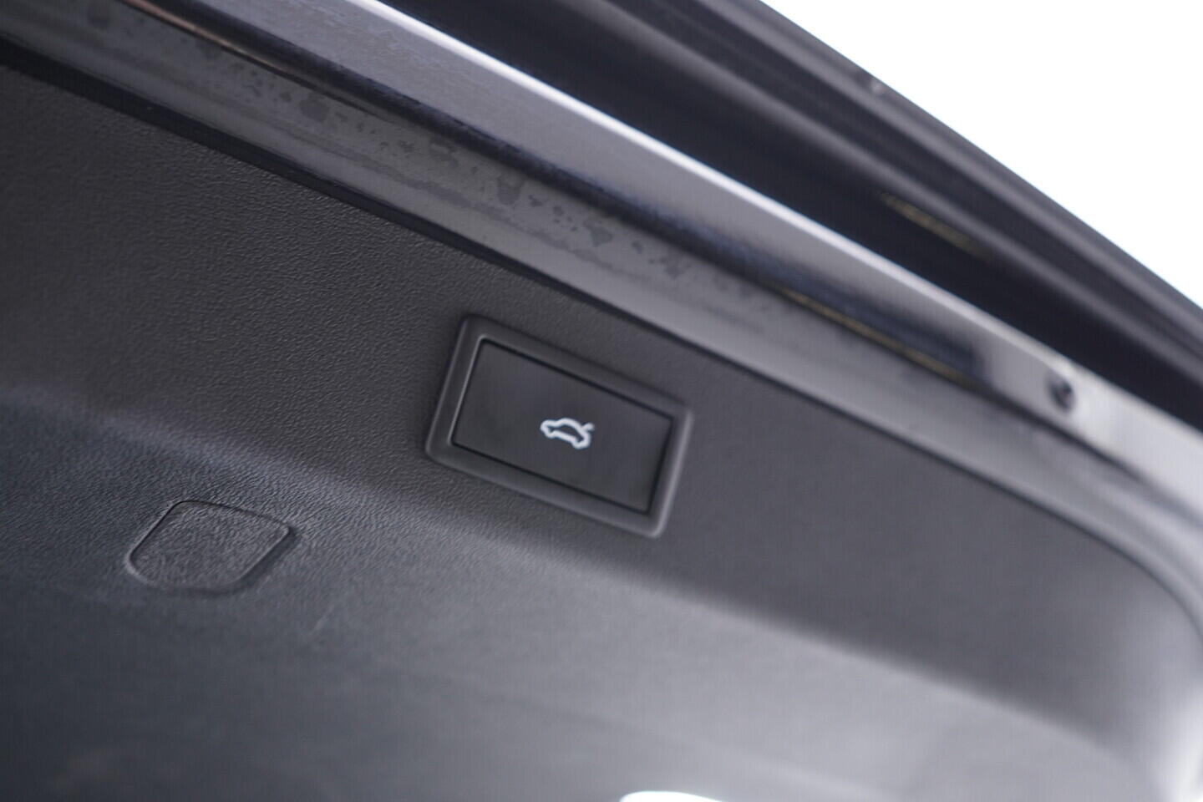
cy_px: 401
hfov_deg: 53.1
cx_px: 602
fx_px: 1203
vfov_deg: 36.9
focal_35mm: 36
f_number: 2.8
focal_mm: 24
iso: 400
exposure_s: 1/40
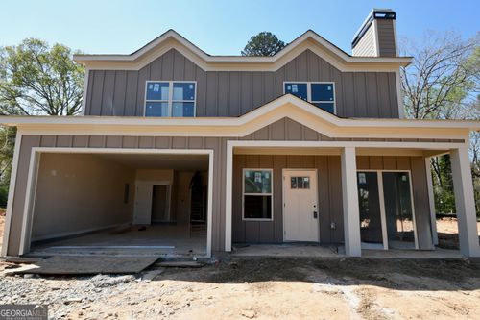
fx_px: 200
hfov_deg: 100.4
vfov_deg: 77.3
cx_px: 240
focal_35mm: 15
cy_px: 160
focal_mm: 10
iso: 100
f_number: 7.1
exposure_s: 1/200
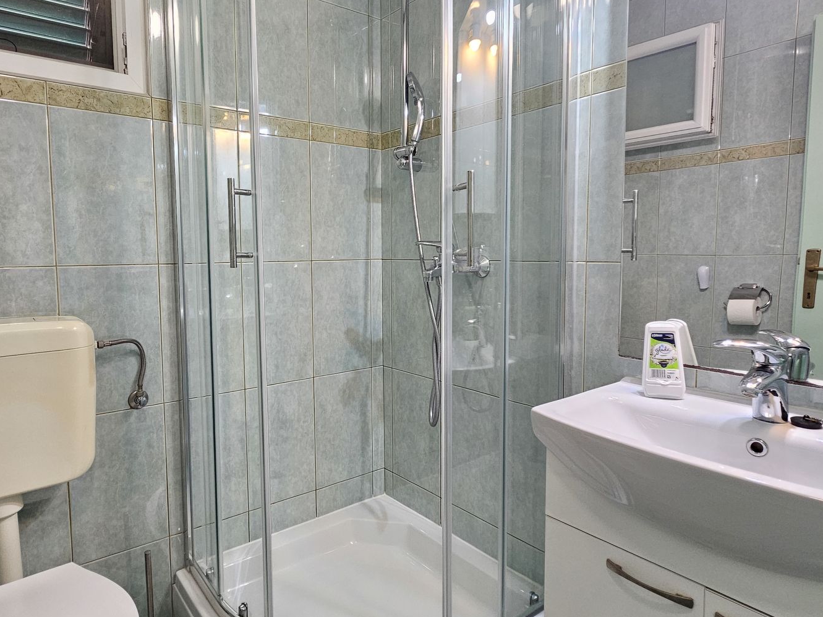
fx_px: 475
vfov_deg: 65.9
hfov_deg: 81.4
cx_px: 364
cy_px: 294
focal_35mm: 20
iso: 250
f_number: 2.2
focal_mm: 2.2
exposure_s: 1/50
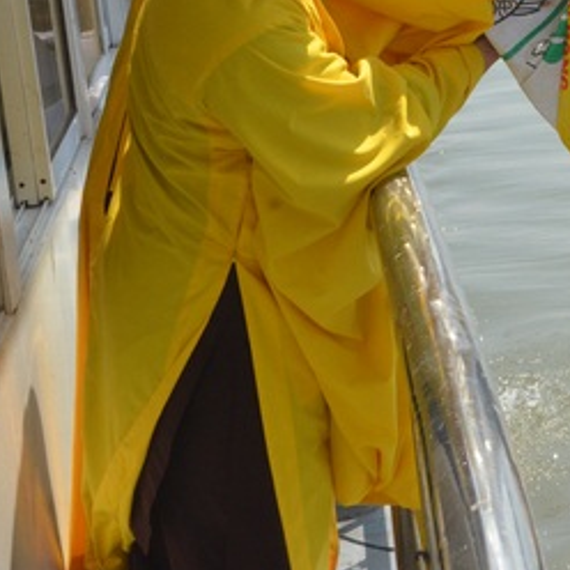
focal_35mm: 127
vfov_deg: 13.7
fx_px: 2366
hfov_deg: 13.4
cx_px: 639
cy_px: 226
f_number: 16
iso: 1000
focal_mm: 38
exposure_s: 1/1000
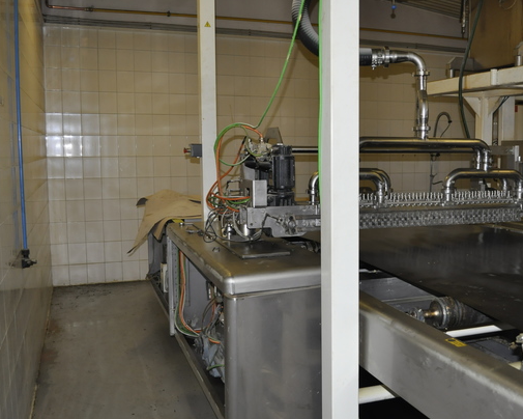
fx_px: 604
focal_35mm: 39
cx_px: 343
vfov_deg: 38.2
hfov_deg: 46.2
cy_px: 205
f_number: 3.8
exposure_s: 1/60
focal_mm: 20
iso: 800
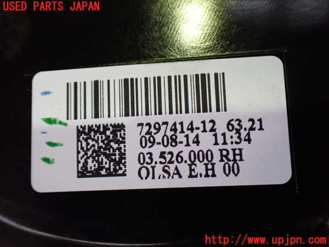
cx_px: 164
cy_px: 124
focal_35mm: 30
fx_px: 285
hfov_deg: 60.0
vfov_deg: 46.8
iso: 800
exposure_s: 1/125
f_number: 2.3
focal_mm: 5.4
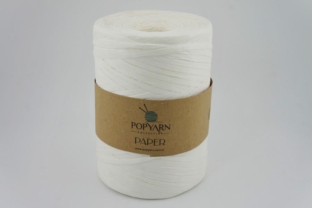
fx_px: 481
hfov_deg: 35.9
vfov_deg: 24.4
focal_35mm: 56
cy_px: 104
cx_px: 156
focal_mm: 37
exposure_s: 1/400
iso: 200
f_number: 8
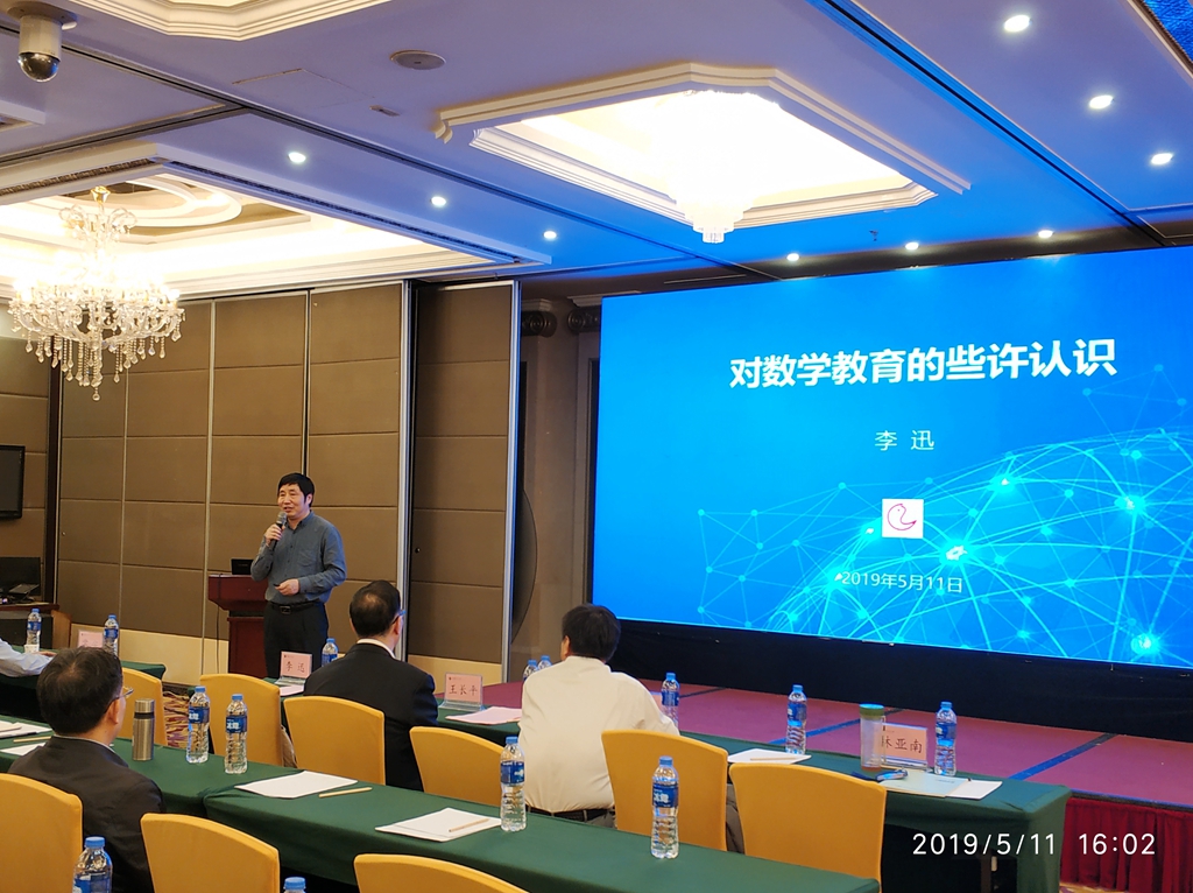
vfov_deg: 51.3
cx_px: 596
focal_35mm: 27
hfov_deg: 65.4
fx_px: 930
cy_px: 446
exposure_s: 1/25
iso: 444
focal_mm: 3.82
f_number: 1.8
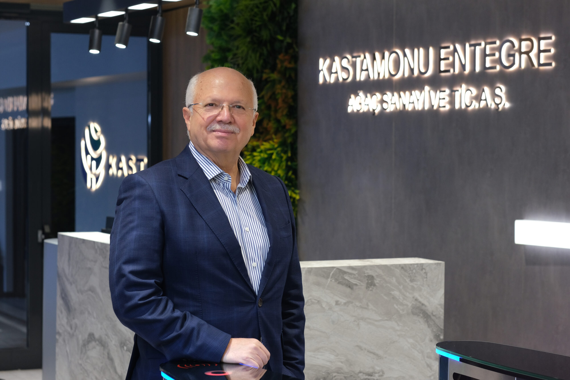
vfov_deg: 16.3
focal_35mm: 84
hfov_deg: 24.2
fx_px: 1330
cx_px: 285
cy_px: 190
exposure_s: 1/60
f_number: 4.5
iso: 800
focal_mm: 56
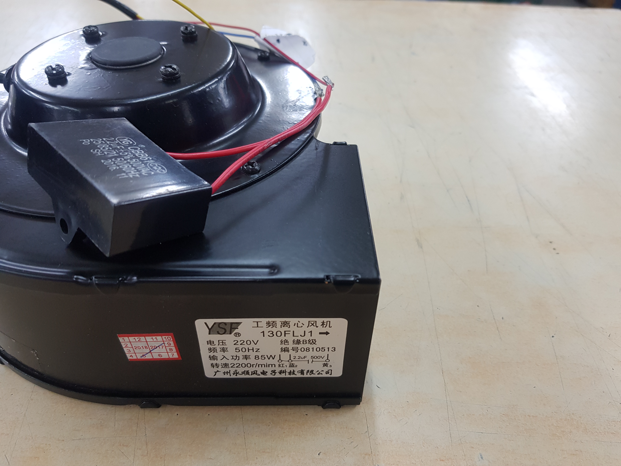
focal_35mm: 26
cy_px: 233
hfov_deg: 67.3
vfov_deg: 53.1
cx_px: 310
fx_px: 466
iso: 100
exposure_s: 1/50
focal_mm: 4.3
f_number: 1.7
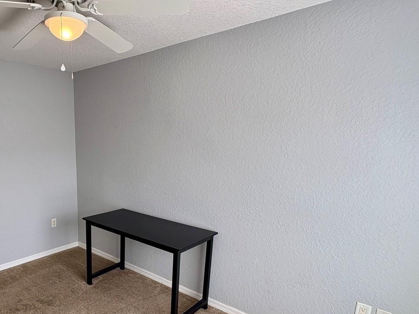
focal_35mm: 24
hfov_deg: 68.1
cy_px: 193
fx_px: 291
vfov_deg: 56.2
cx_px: 118
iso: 40
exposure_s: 1/120
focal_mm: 2.22
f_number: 2.2
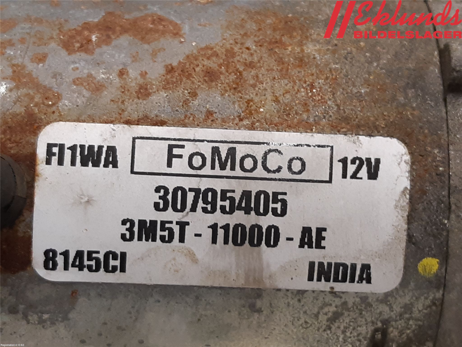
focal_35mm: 26
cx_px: 231
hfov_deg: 67.3
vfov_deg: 53.1
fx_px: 347
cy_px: 174
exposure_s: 1/50
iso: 125
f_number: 1.7
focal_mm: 3.93
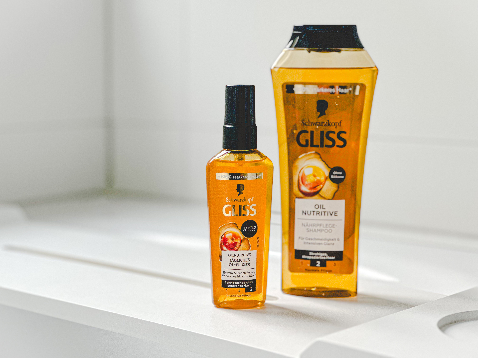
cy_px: 179
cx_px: 239
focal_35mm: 77
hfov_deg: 25.3
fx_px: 1063
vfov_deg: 19.1
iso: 250
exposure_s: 1/90
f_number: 2.8
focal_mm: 9
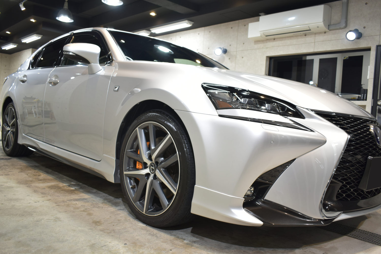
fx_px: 333
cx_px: 190
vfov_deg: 41.7
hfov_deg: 59.5
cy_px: 127
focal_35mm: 32
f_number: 3.8
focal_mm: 21
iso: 400
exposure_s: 1/50
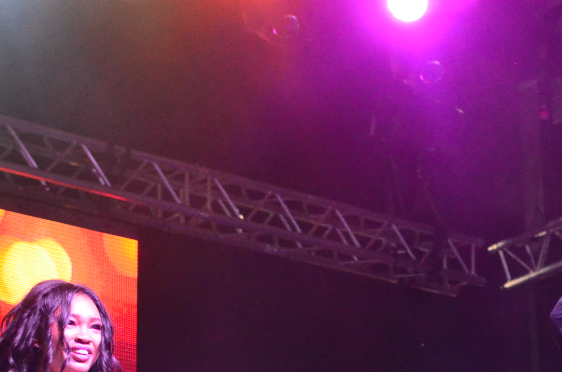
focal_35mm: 139
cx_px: 577
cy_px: 398
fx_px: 2170
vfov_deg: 9.7
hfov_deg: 14.5
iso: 3200
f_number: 2.8
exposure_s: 1/250
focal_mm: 35
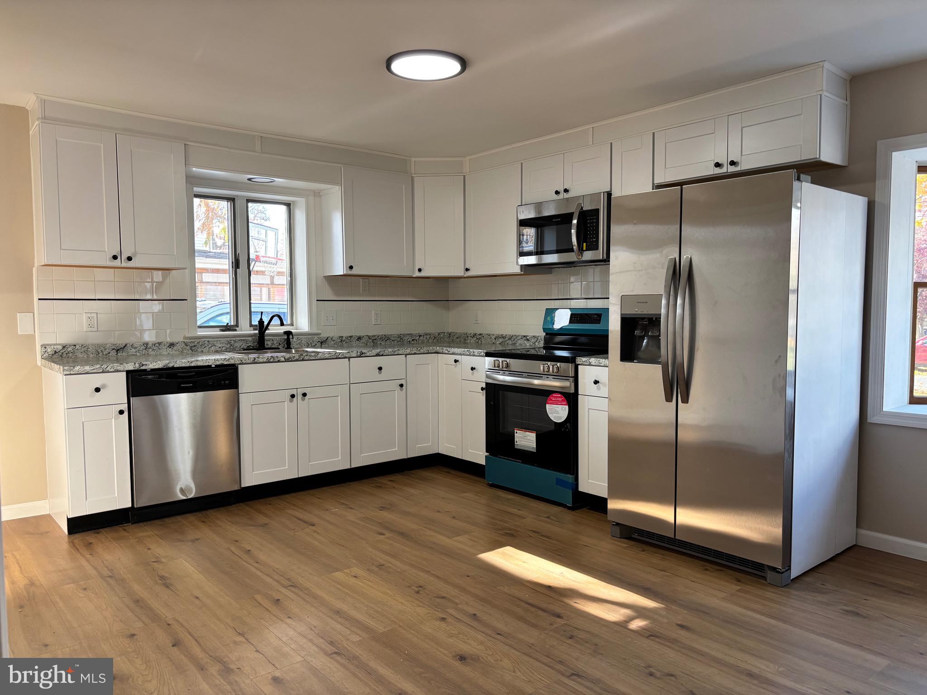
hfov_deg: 67.3
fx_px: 696
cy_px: 348
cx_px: 464
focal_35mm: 26
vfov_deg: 53.1
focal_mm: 5.96
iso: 125
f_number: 1.6
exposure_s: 1/120
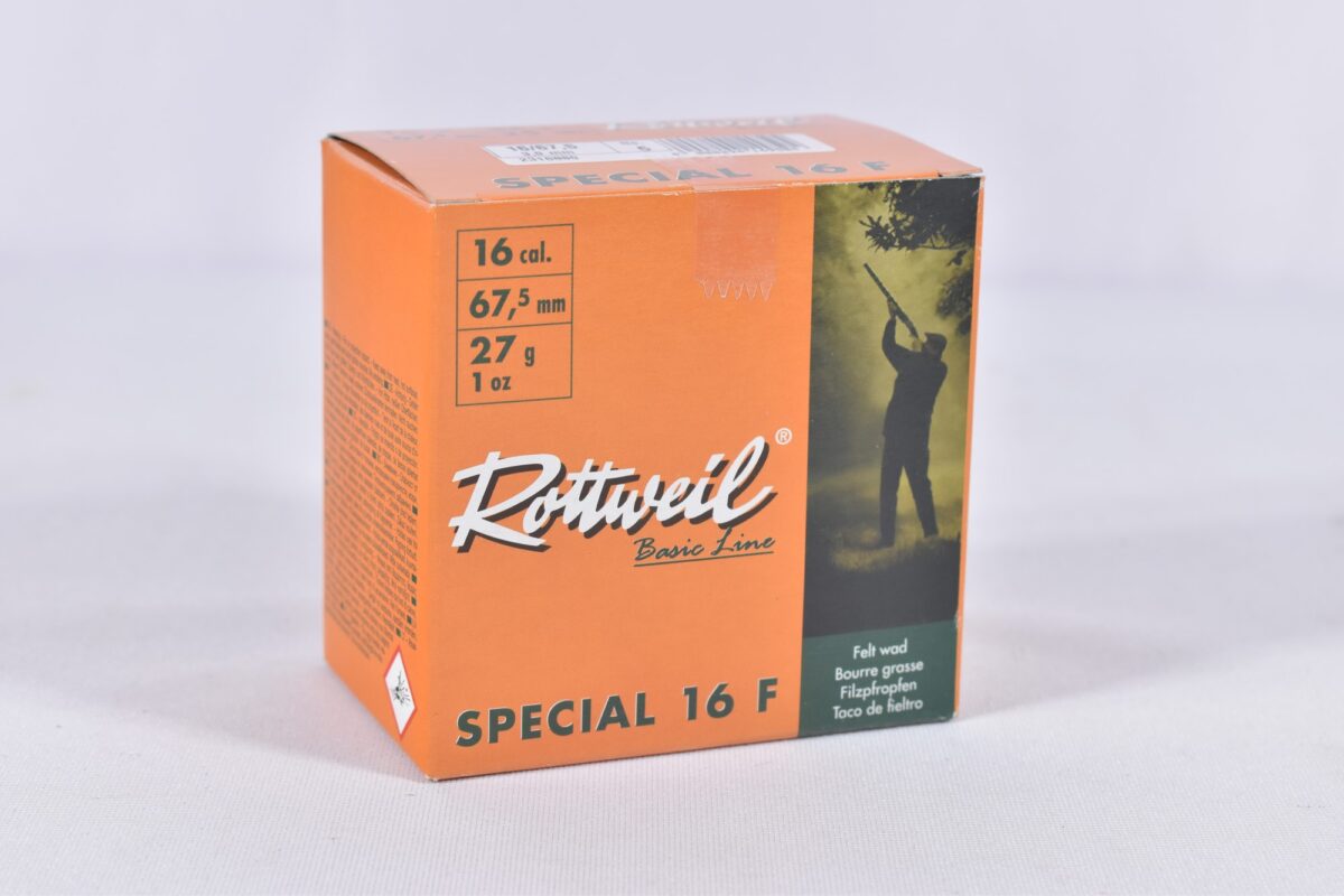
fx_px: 3080
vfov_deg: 16.6
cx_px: 672
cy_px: 448
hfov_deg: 24.6
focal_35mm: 82
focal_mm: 55
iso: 640
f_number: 5.6
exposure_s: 1/40
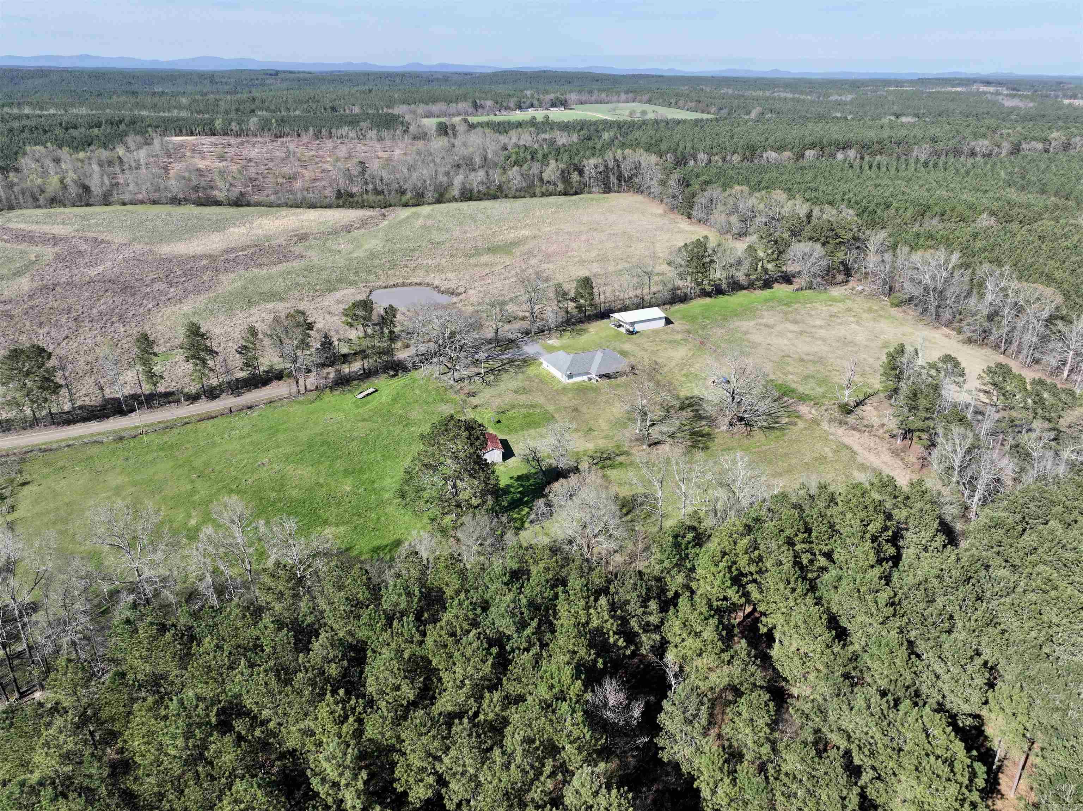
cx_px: 542
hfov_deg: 71.6
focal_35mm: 24
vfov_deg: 56.8
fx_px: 751
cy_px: 406
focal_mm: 12.29
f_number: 2.8
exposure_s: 1/2000
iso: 140
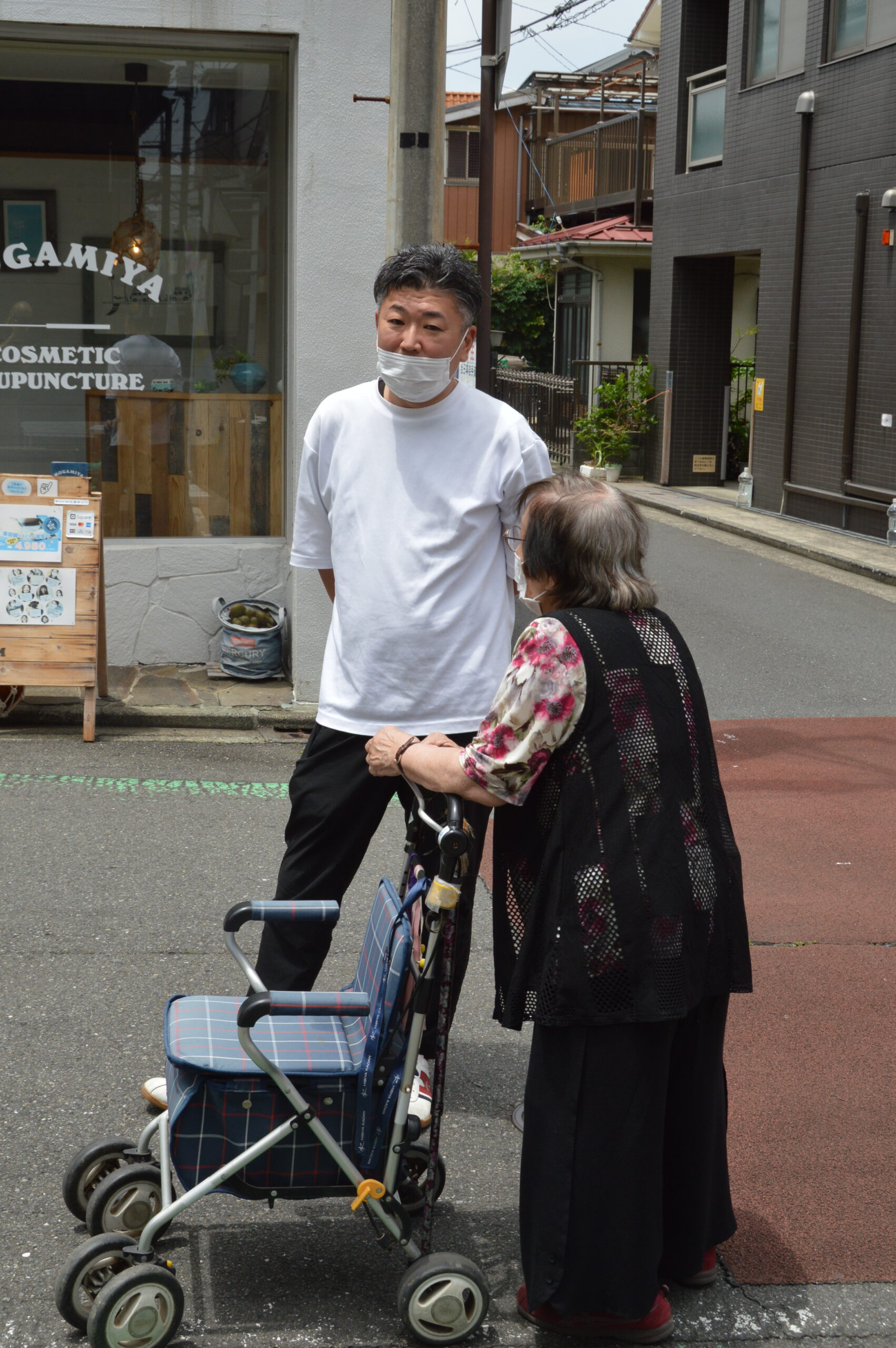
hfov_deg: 28.0
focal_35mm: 48
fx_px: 1795
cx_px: 448
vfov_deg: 41.1
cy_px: 674
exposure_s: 1/500
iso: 400
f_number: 11
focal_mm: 32
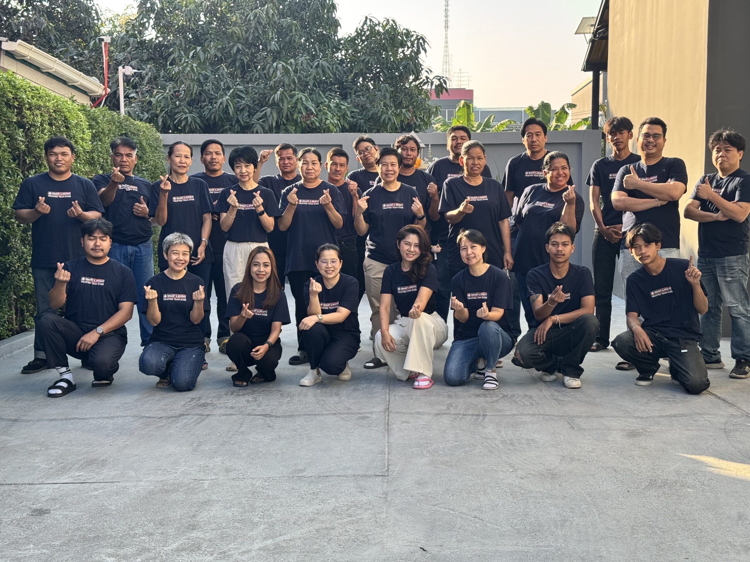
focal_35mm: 48
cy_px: 281
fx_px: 1040
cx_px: 375
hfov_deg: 39.7
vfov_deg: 30.3
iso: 64
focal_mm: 6.76
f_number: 1.78
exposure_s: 1/448
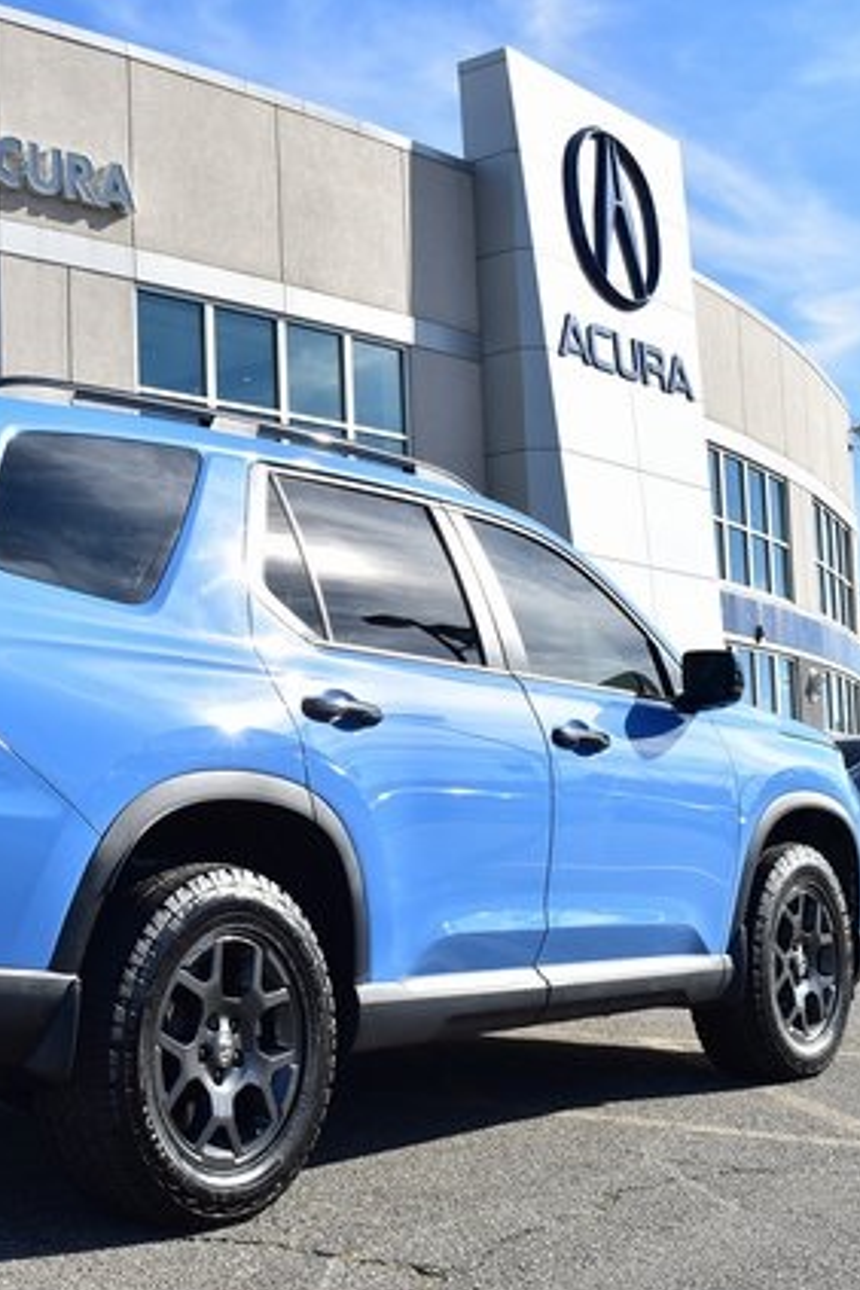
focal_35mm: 57
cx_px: 159
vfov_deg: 35.2
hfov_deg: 23.5
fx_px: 2034
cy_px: 647
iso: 100
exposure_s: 1/320
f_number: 9
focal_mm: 25
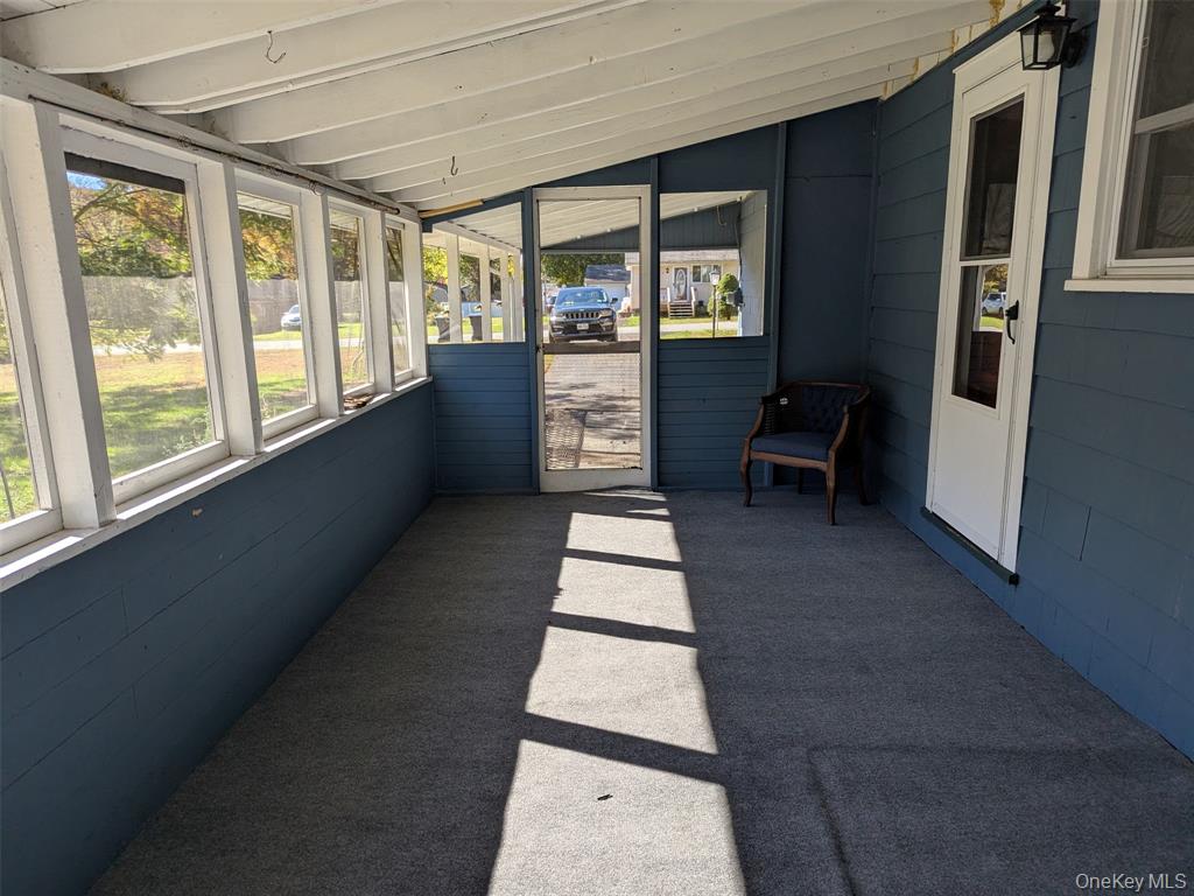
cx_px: 597
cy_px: 448
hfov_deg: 71.6
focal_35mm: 24
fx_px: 828
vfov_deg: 56.8
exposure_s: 1/362
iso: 42
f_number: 1.85
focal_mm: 6.81
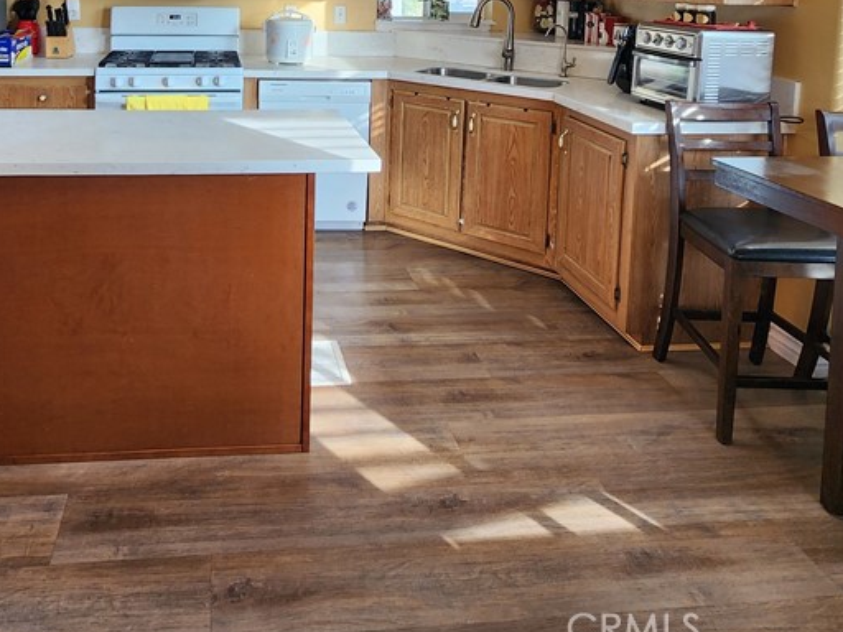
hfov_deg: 65.5
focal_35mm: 26
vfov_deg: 45.8
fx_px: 633
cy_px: 20
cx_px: 280
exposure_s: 1/60
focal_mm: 2.2
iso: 64
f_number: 2.2
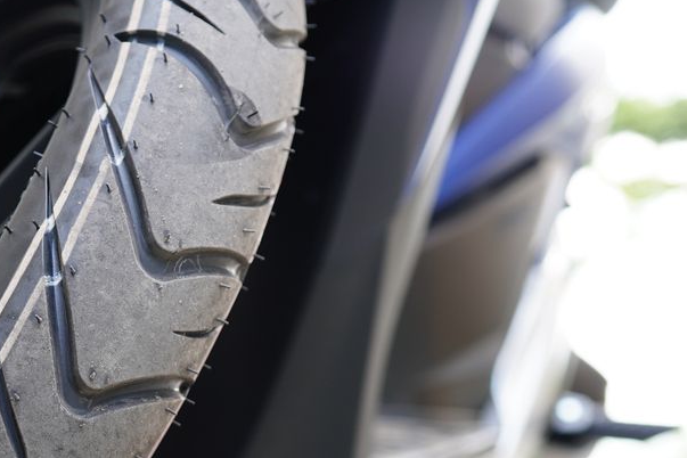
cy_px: 463
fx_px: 1985
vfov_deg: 13.0
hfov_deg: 19.4
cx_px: 137
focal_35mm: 104
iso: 160
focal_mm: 50
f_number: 4
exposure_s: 1/60
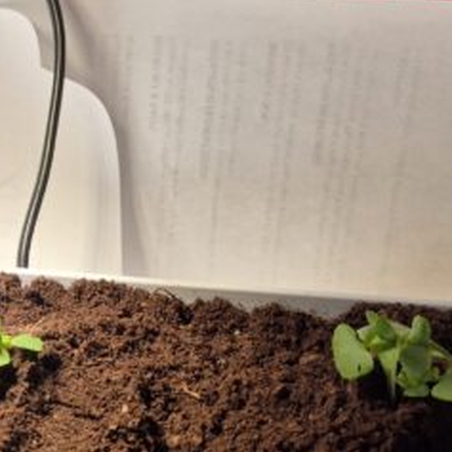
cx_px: -50
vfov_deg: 19.7
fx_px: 1300
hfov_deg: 18.9
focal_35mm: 88
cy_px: 269
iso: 25
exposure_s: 1/189
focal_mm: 5.4
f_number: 1.8
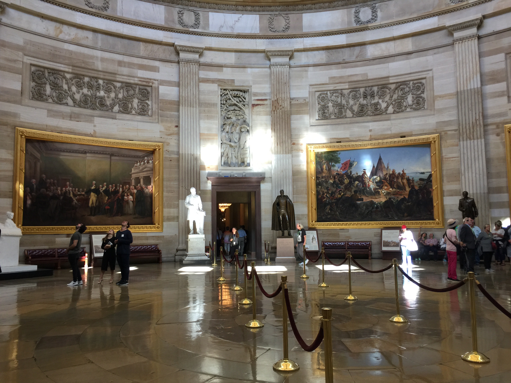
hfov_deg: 61.7
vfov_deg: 48.2
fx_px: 428
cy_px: 192
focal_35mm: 29
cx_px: 256
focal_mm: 4.15
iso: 32
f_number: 2.2
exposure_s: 1/15
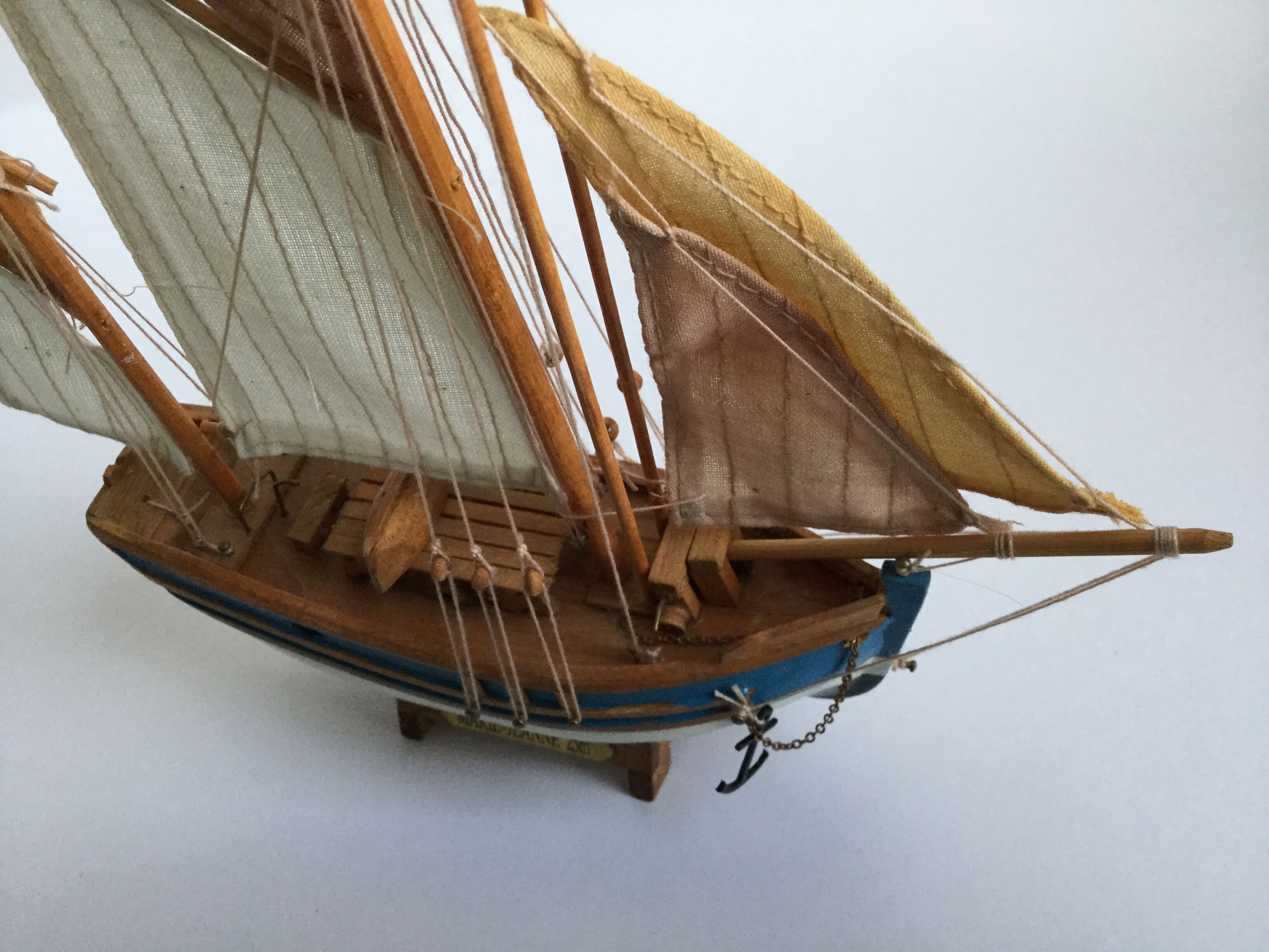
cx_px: 634
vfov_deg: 45.4
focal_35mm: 31
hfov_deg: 58.4
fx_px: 1136
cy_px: 476
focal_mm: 3.3
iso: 64
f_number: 2.4
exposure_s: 1/33
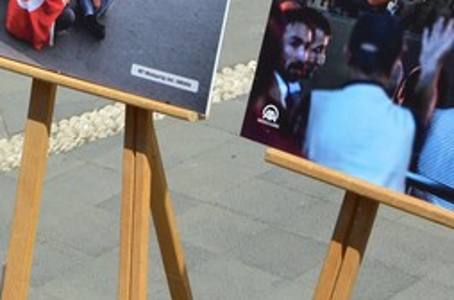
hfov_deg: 17.7
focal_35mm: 111
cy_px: 41
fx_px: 1396
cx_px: -73
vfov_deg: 12.2
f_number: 8
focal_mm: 28
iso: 100
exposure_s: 1/250
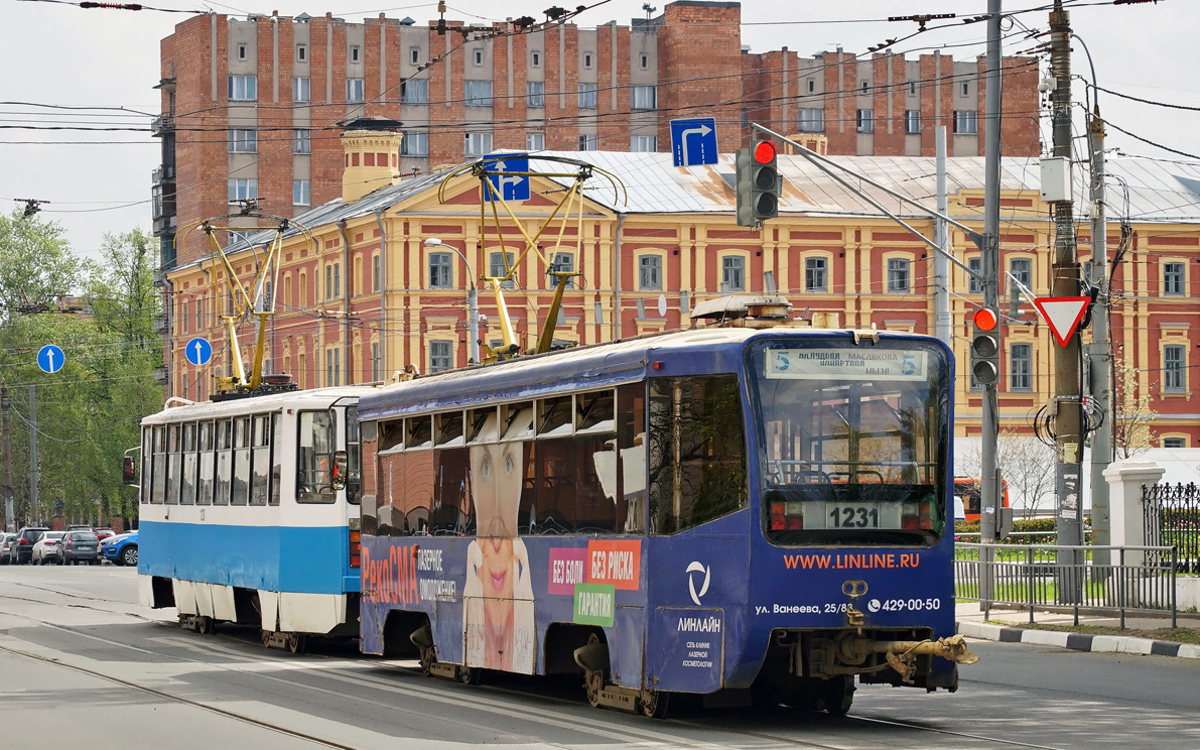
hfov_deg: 18.1
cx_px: 601
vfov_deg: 11.3
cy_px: 382
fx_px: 3777
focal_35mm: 116
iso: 200
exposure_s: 1/640
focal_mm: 75
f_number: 8
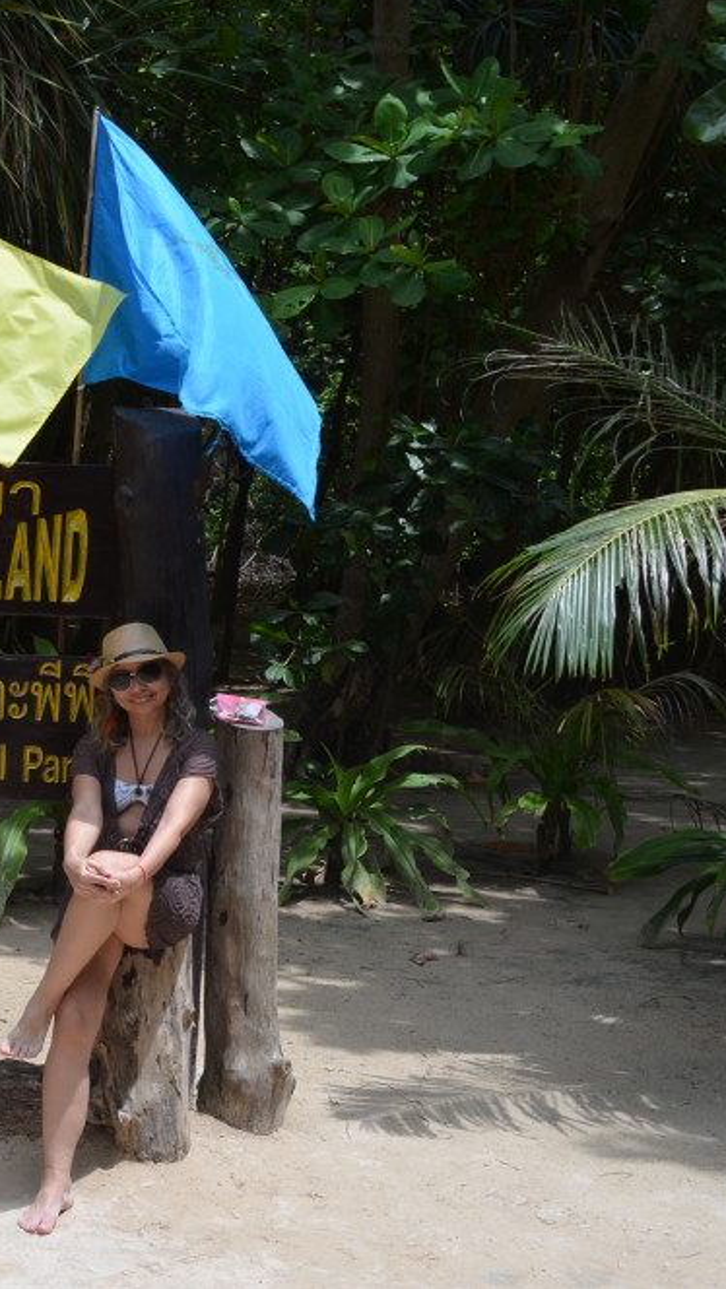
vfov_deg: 36.0
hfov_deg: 19.0
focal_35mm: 58
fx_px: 1983
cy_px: 637
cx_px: -248
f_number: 8
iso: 180
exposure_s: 1/250
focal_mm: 24
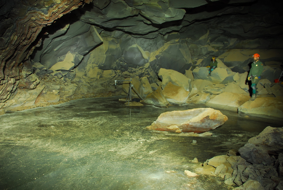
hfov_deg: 67.3
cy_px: 95
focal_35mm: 27
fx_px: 213
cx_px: 142
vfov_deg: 48.1
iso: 125
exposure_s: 5
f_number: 3.5
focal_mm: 18
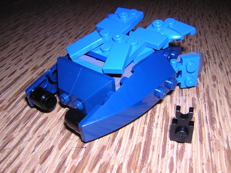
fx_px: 240
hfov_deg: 51.4
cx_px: 116
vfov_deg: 39.7
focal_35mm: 36
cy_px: 86
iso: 100
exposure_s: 1/60.1
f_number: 5.2
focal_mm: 4.7
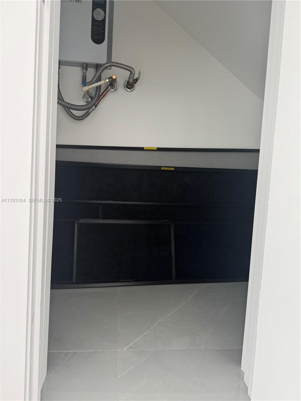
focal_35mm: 24
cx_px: 150
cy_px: 200
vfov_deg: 71.6
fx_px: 278
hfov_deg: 56.8
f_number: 1.78
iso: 200
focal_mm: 6.76
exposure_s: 1/77
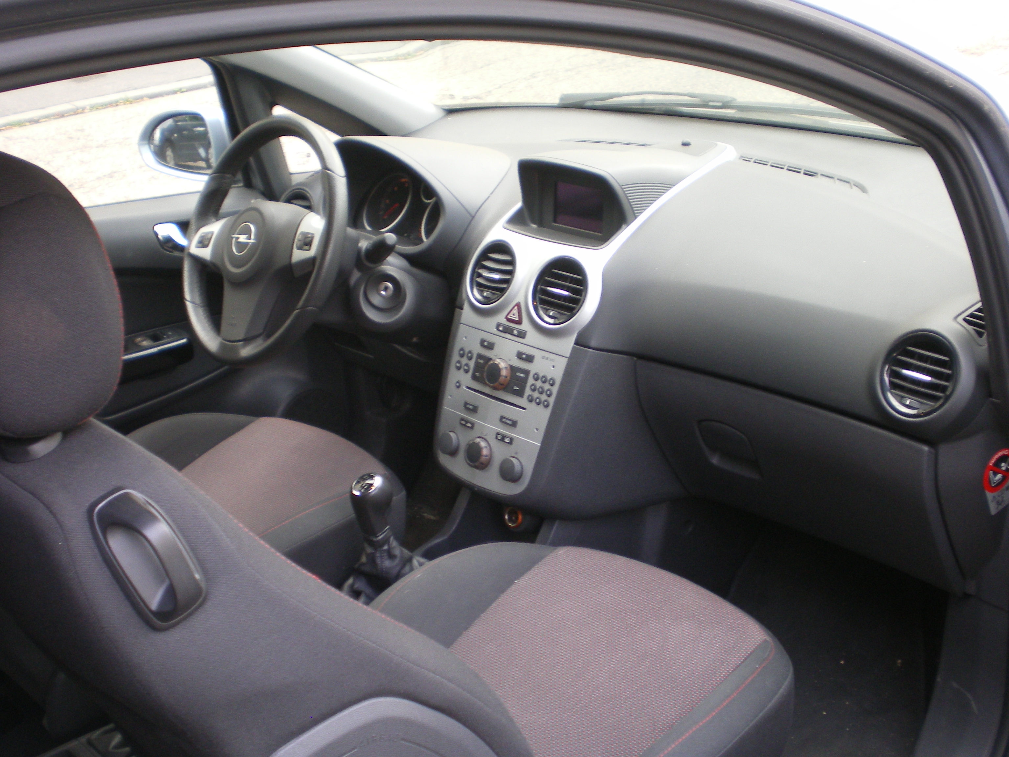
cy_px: 378
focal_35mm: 44
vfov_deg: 32.9
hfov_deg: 42.9
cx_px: 504
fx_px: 1283
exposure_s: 1/30
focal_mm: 7.4
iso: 160
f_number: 3.5
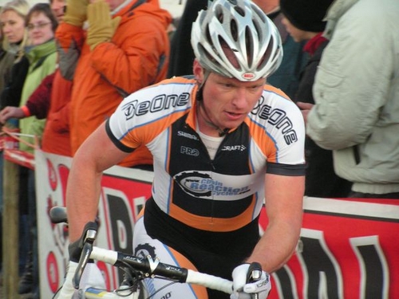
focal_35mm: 209
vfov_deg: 7.1
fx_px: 2409
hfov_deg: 9.5
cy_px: 150
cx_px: 200
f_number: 3.2
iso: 200
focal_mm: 34.7
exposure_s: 1/250
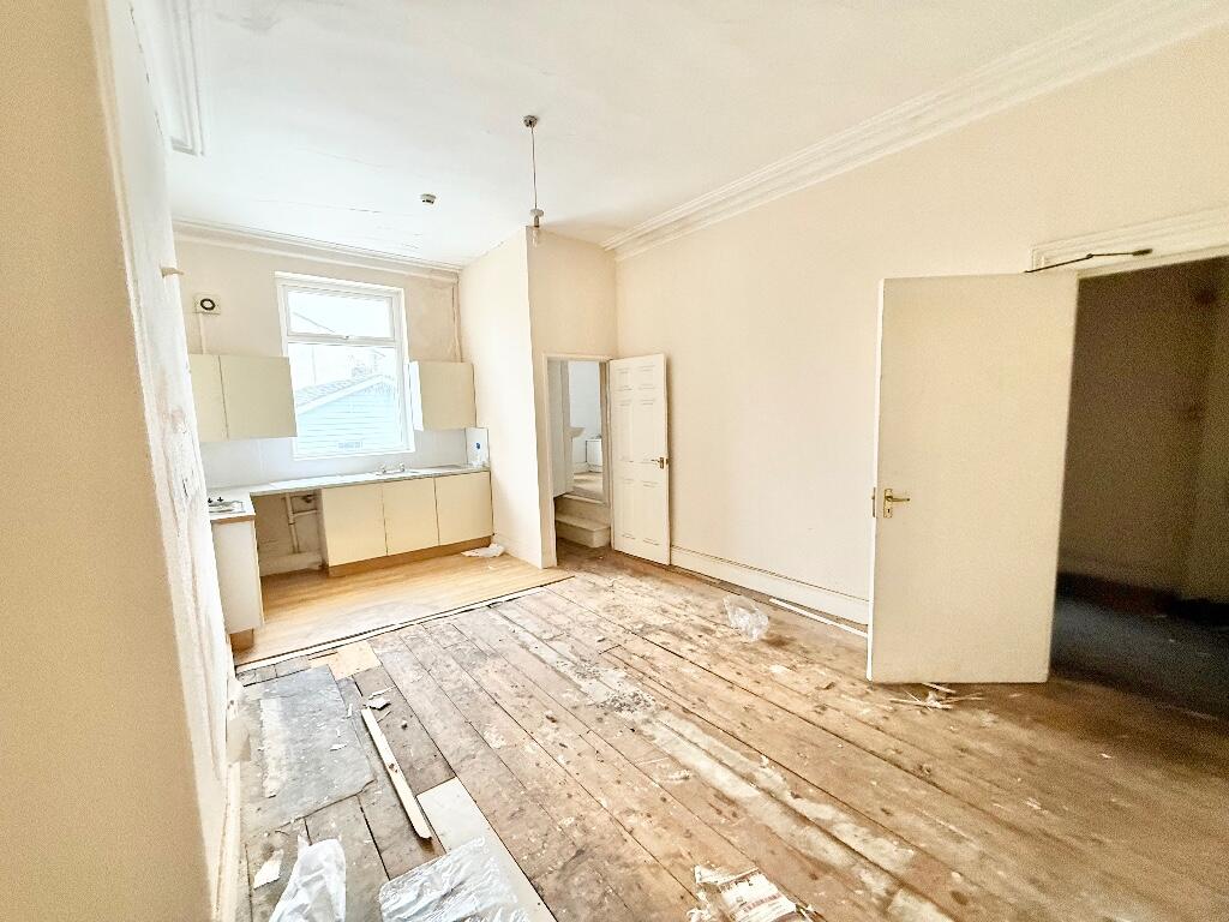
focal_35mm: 14
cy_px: 461
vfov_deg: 85.7
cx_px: 614
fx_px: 497
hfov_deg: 102.1
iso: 500
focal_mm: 2.22
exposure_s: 1/60
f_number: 2.2
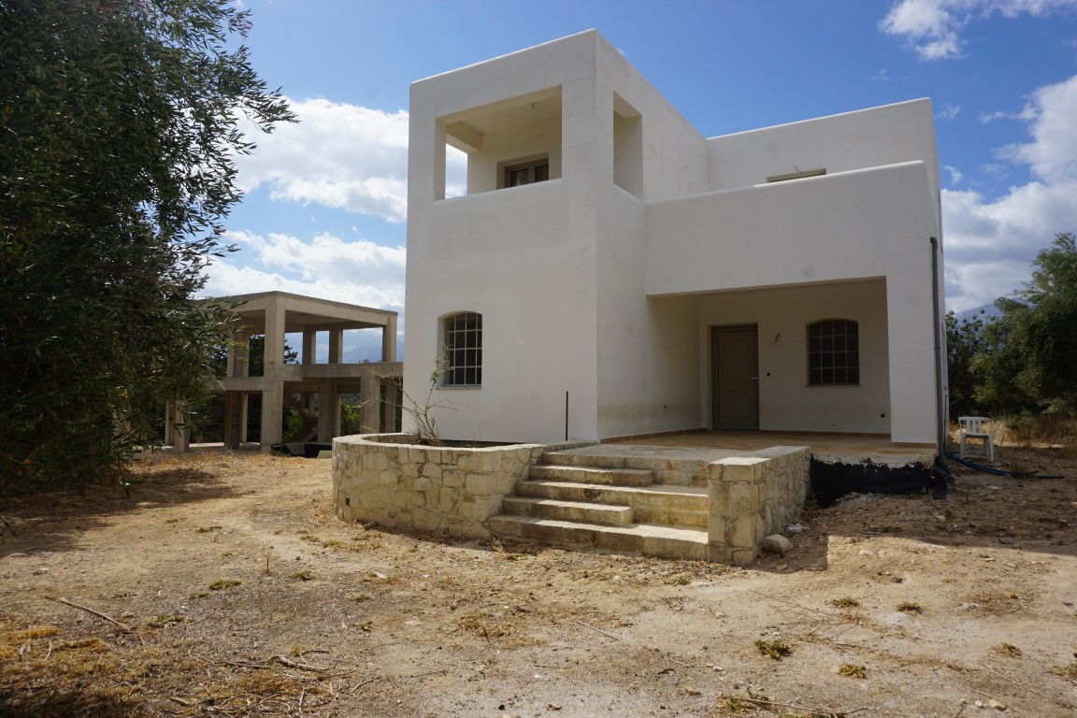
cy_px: 359
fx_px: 718
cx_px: 538
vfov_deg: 53.1
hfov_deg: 73.7
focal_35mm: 24
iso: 100
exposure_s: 1/250
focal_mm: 16
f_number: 11
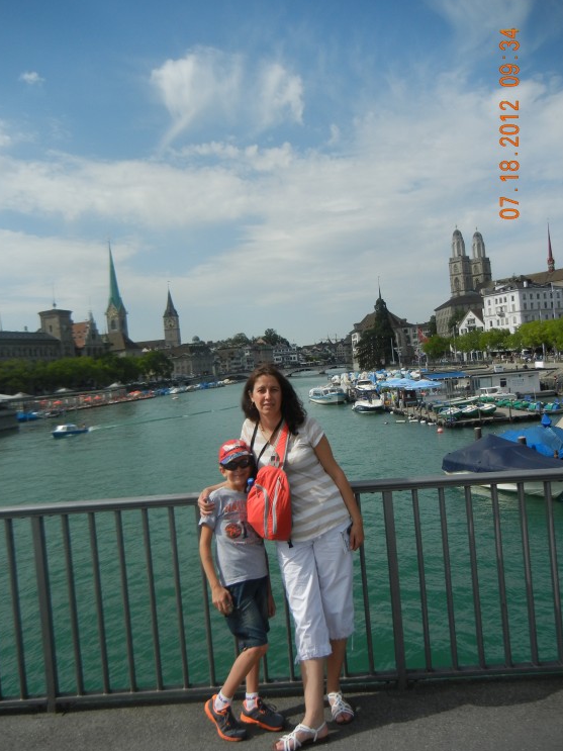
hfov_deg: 45.4
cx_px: 279
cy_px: 369
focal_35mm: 31
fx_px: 672
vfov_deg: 58.4
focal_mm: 5.4
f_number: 7
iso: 160
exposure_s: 1/600
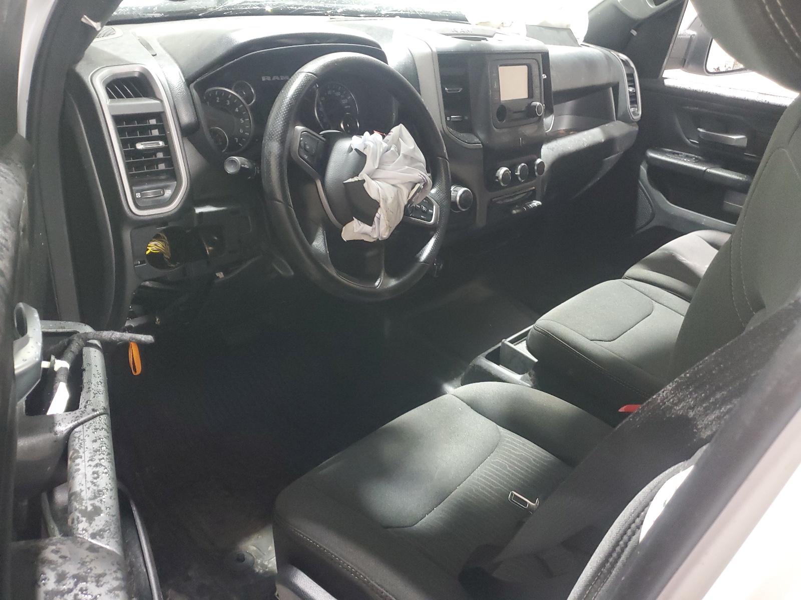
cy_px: 300
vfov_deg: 53.1
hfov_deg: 67.3
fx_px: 602
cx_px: 400
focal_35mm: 26
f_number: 1.5
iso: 322
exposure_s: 1/24
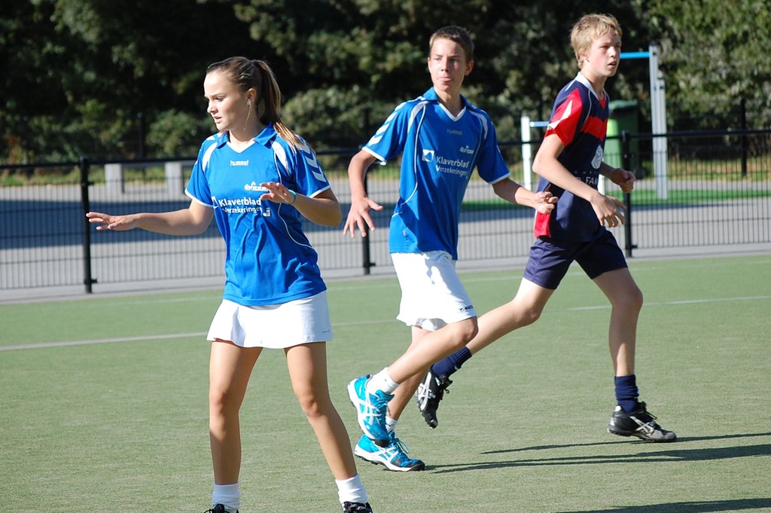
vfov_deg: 9.0
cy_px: 256
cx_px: 386
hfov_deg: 13.4
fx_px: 3274
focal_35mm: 153
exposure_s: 1/1000
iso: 280
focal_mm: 102
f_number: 4.8
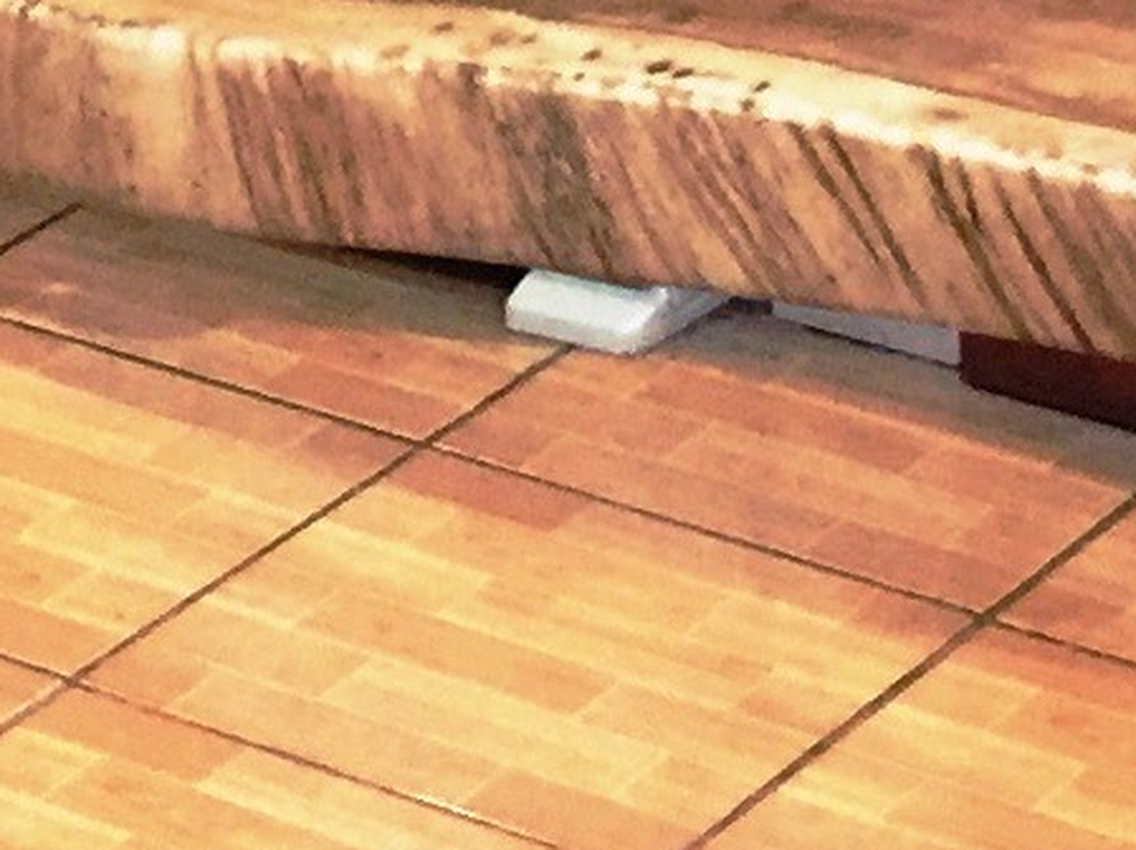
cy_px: -1642
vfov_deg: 6.5
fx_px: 6919
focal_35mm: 211
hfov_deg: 9.2
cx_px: -334
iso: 100
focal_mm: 4.15
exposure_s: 1/15
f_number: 2.2
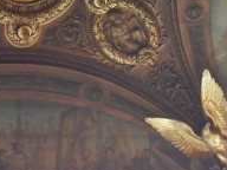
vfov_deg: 9.3
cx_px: 96
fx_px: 1049
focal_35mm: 160
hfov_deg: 12.3
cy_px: 45
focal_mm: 5.4
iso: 400
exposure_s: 1/16
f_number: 3.5
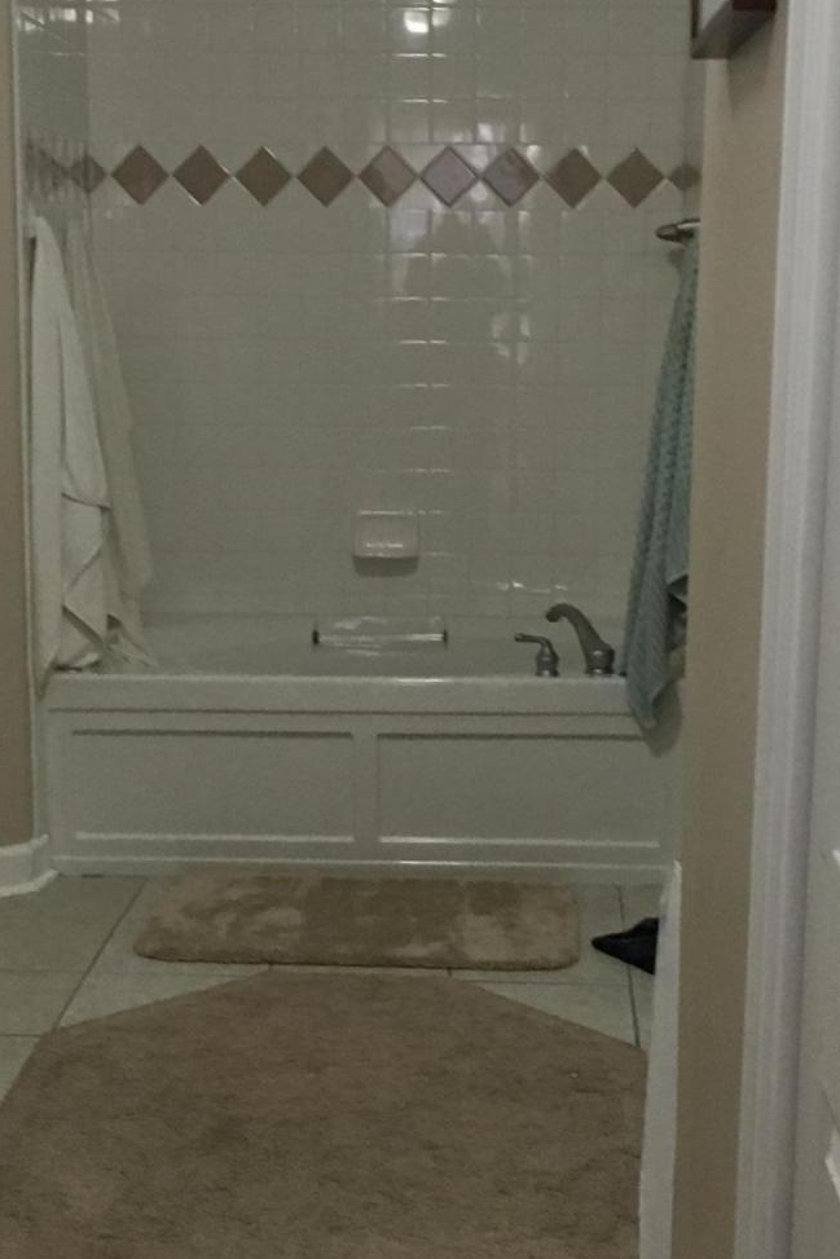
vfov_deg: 32.3
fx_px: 2169
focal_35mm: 62
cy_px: 716
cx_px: 431
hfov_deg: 21.9
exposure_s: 1/30
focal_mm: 4.15
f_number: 2.2
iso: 160
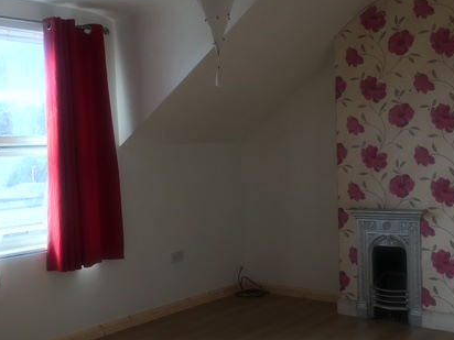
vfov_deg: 32.0
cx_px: 188
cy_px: 218
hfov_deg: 41.9
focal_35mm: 45
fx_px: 590
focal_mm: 4.15
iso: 32
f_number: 2.2
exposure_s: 1/50
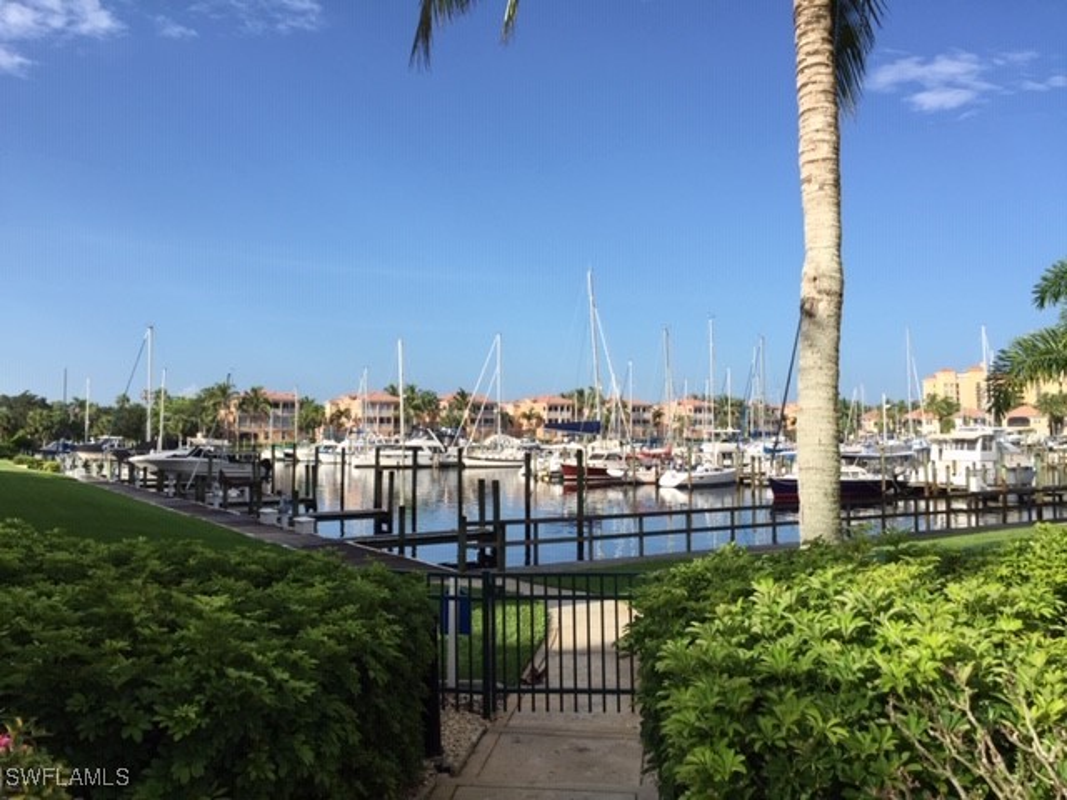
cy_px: 400
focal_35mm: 29
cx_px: 534
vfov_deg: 48.2
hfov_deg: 61.7
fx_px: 894
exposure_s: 1/1582
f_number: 2.2
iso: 32
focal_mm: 4.15
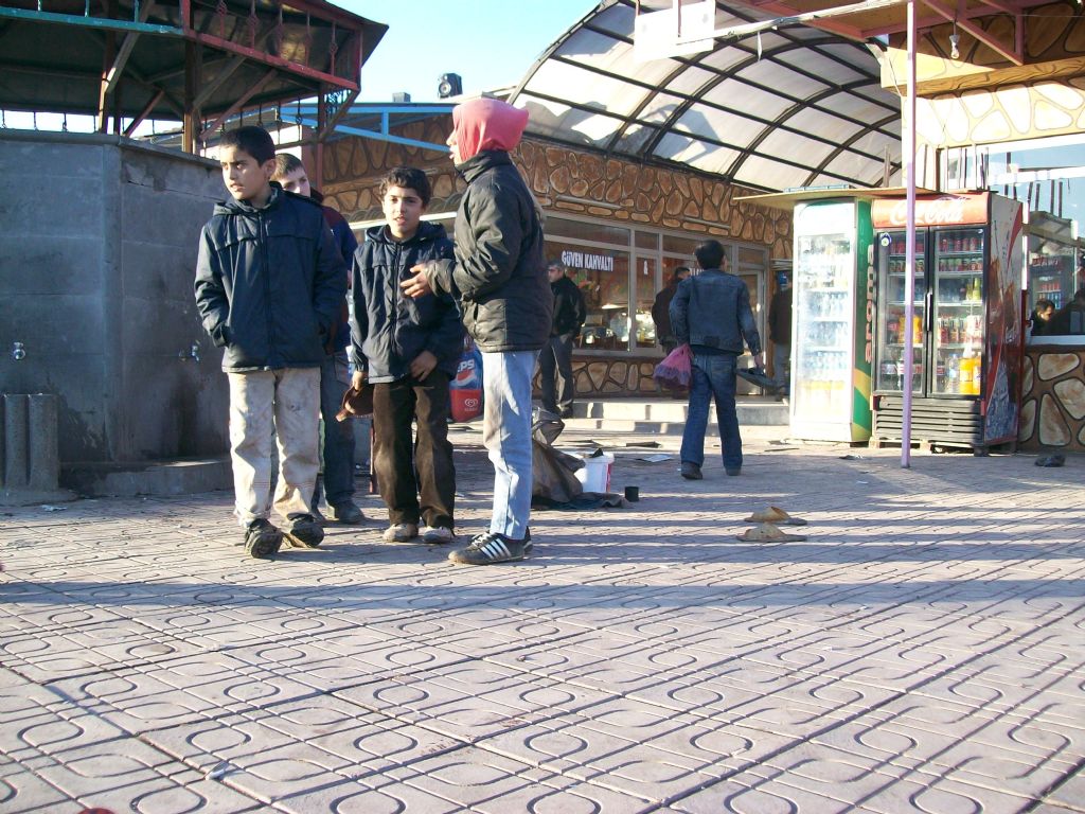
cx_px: 542
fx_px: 1128
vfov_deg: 39.7
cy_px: 407
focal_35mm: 36
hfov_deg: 51.4
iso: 80
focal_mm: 6
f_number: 2.7
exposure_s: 1/185
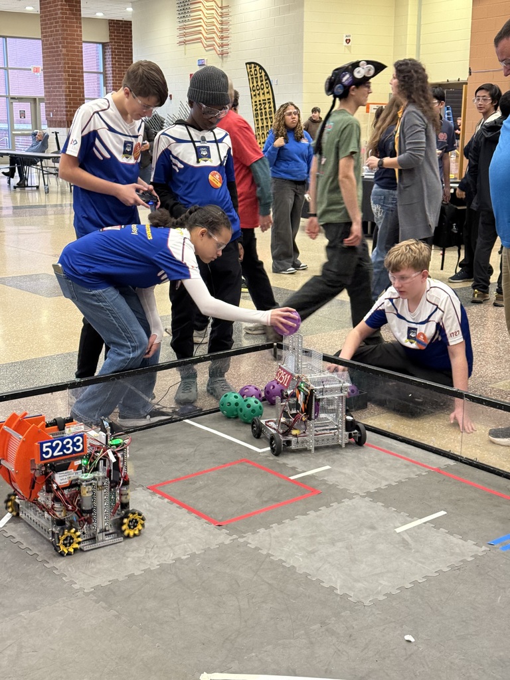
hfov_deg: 30.3
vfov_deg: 39.7
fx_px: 943
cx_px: 255
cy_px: 340
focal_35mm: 48
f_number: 1.78
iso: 250
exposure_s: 1/60
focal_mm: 6.76
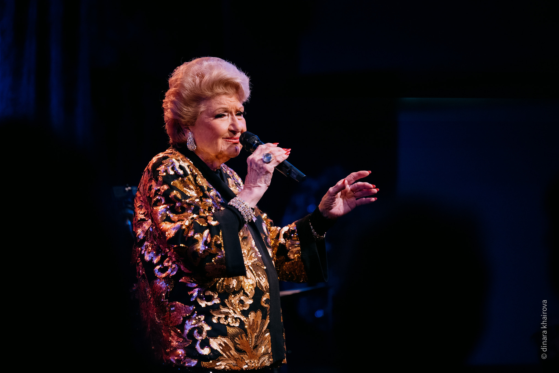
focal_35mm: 161
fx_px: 2500
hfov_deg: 12.8
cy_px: 186
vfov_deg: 8.5
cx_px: 279
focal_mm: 160
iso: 1000
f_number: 2.8
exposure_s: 1/320
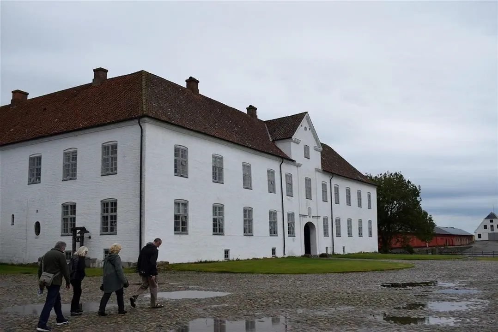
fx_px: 498
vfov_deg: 36.9
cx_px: 249
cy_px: 166
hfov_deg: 53.1
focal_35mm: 36
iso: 200
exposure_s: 1/250
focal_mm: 24
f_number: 8
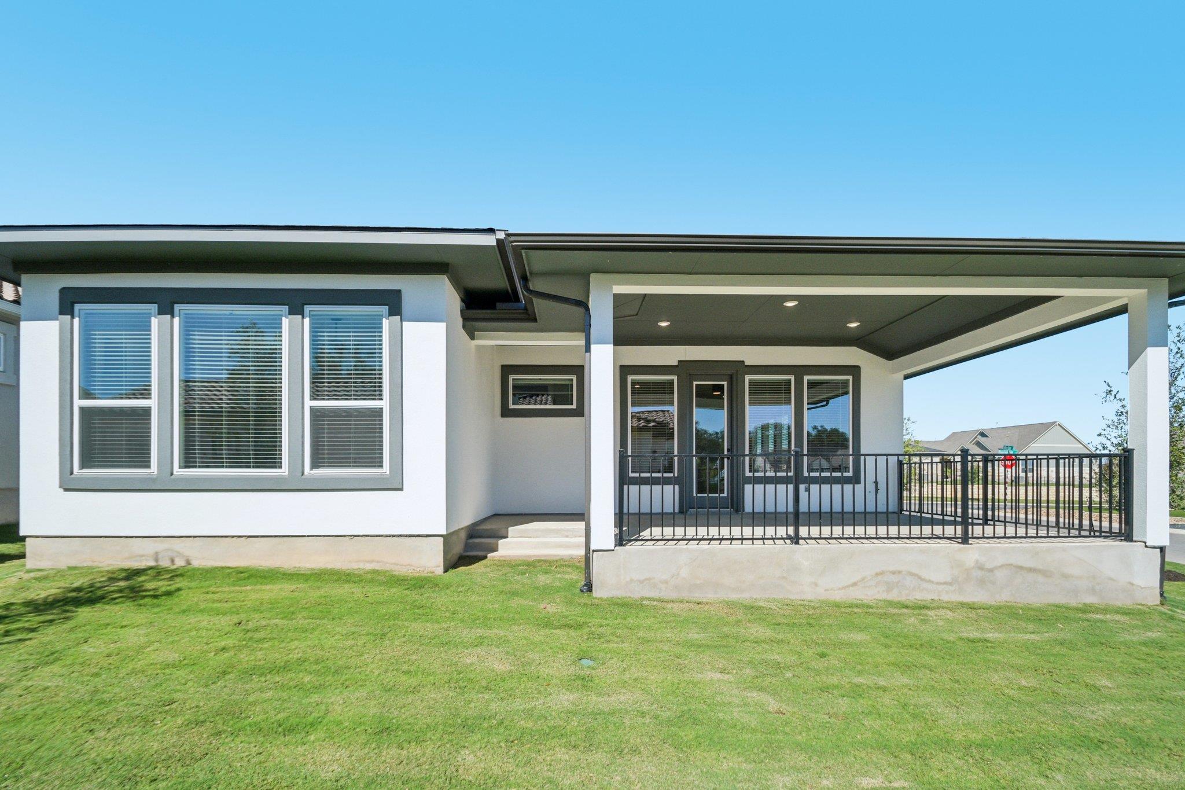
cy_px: 395
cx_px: 592
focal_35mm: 15
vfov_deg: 77.3
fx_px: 494
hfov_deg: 100.4
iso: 400
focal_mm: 10
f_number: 8
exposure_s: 1/800
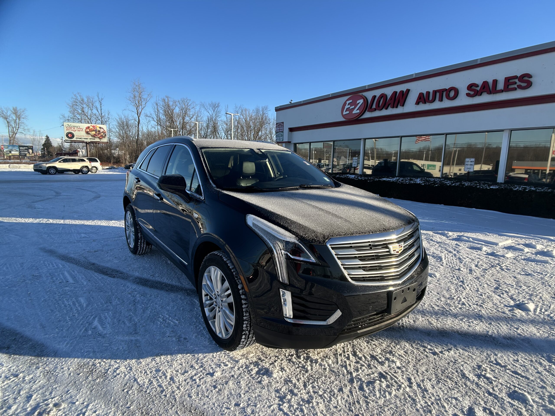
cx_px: 278
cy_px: 208
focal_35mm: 26
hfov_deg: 67.3
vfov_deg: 53.1
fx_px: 417
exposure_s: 1/2165
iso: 50
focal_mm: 5.7
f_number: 1.5
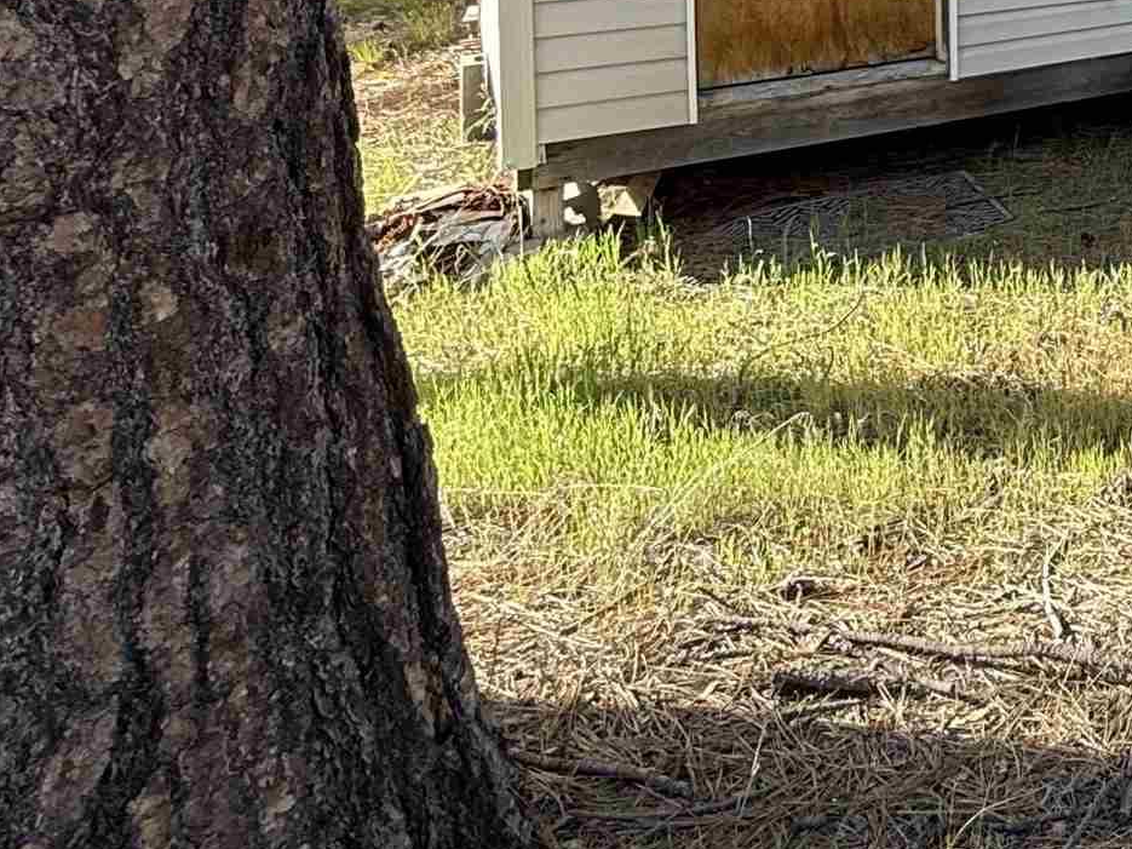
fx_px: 1504
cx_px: 1430
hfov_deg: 32.3
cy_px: -308
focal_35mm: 46
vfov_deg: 26.0
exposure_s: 1/127
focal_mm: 2.22
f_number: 2.2
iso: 50
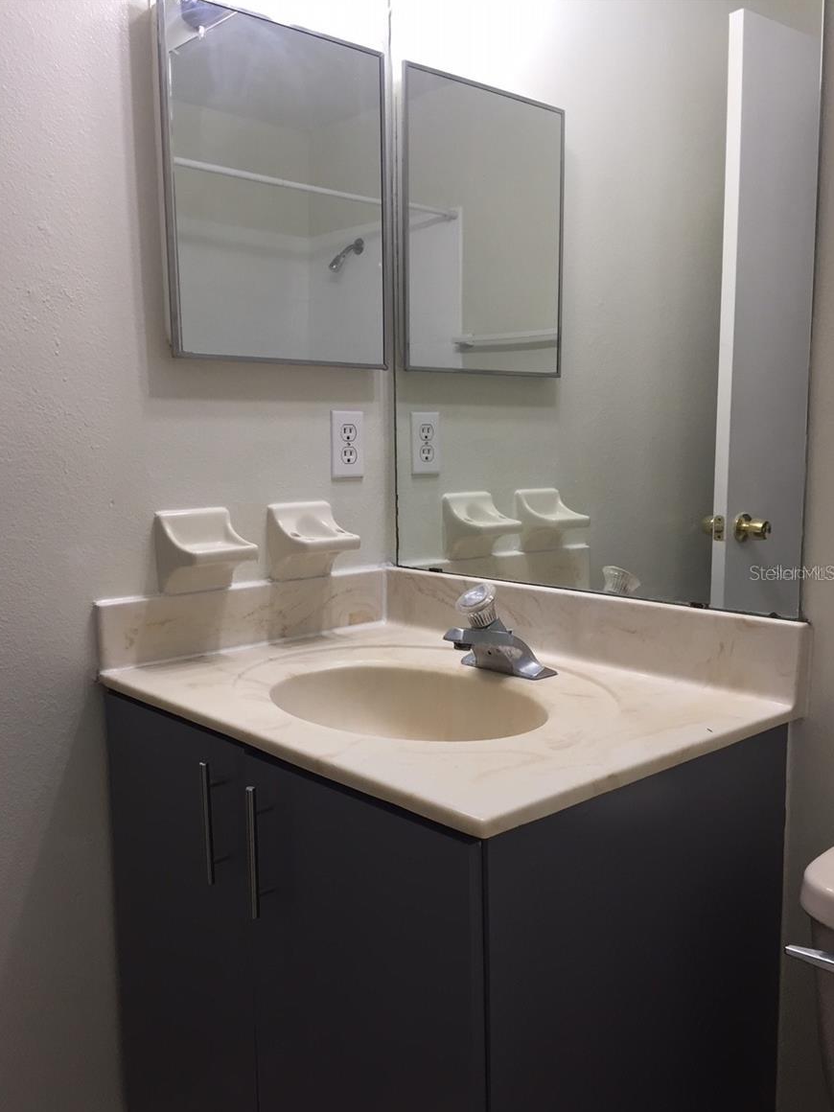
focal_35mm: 30
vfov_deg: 60.0
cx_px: 408
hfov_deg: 46.8
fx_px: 964
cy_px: 572
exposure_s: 1/40
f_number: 2.2
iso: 32
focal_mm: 4.15
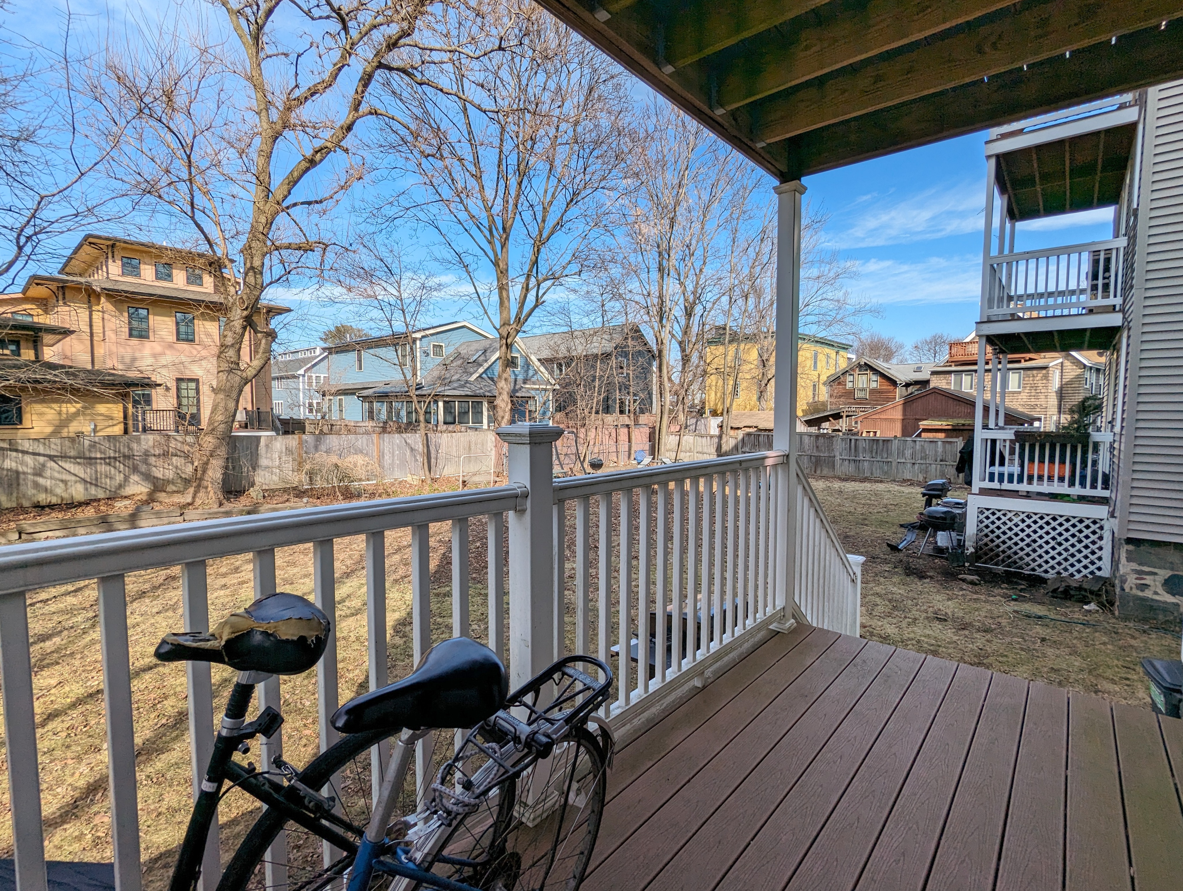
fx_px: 548
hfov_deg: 94.4
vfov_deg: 78.2
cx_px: 592
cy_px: 446
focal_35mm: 16
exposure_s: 1/1106
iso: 52
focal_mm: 2.35
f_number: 2.2
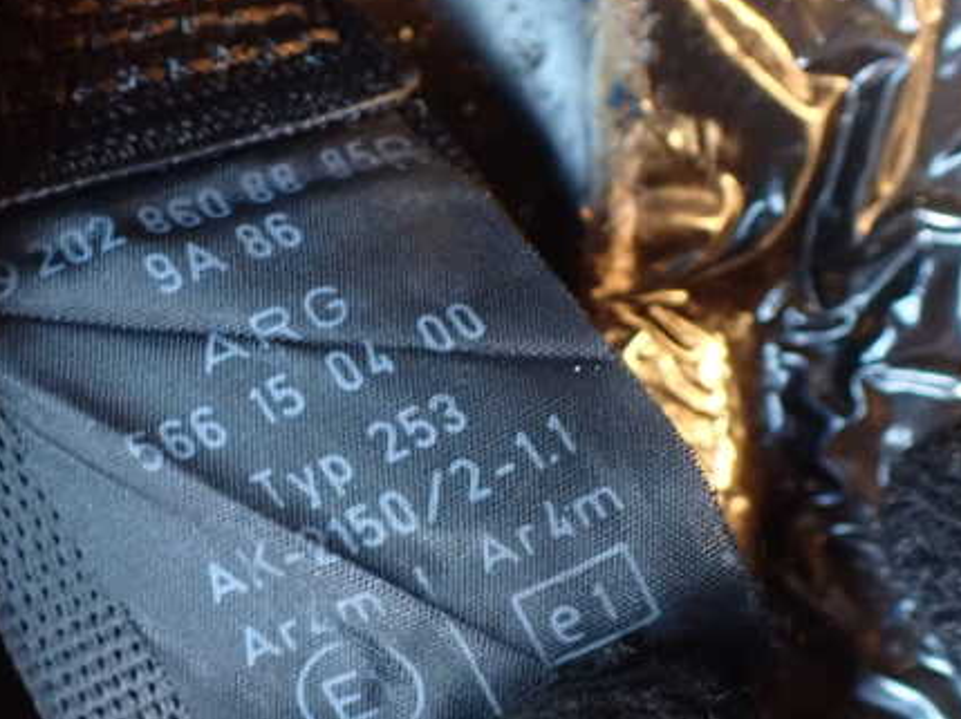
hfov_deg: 44.5
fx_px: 1165
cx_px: 370
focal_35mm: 42
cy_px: 435
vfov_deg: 34.2
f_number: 2.3
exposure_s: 1/30
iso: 1600
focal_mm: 5.4
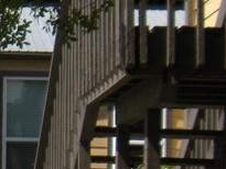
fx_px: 1143
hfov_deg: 10.3
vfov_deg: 8.4
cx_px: -248
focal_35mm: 175
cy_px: 211
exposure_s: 1/565
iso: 64
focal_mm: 5.9
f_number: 3.8
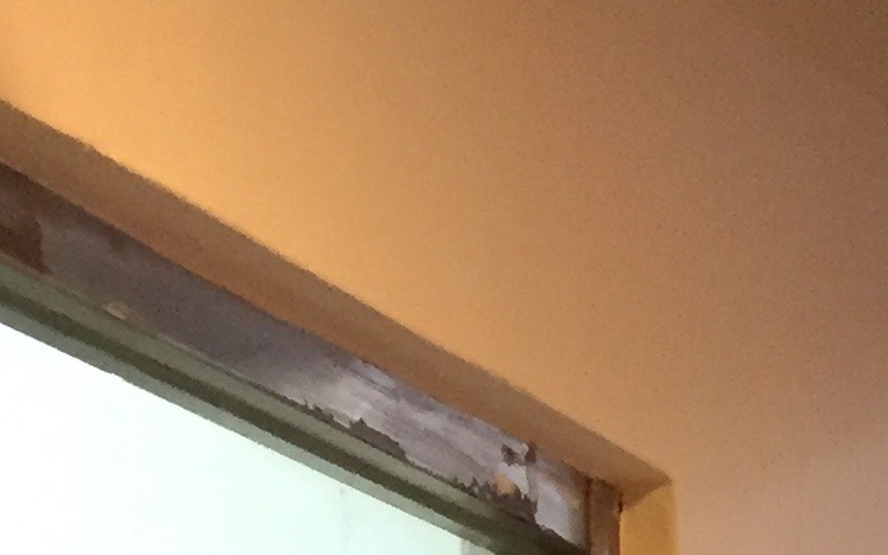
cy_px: 1565
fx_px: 3799
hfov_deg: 12.3
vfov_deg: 7.5
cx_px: 1556
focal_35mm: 157
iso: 160
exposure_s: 1/30
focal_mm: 4.15
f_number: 2.2
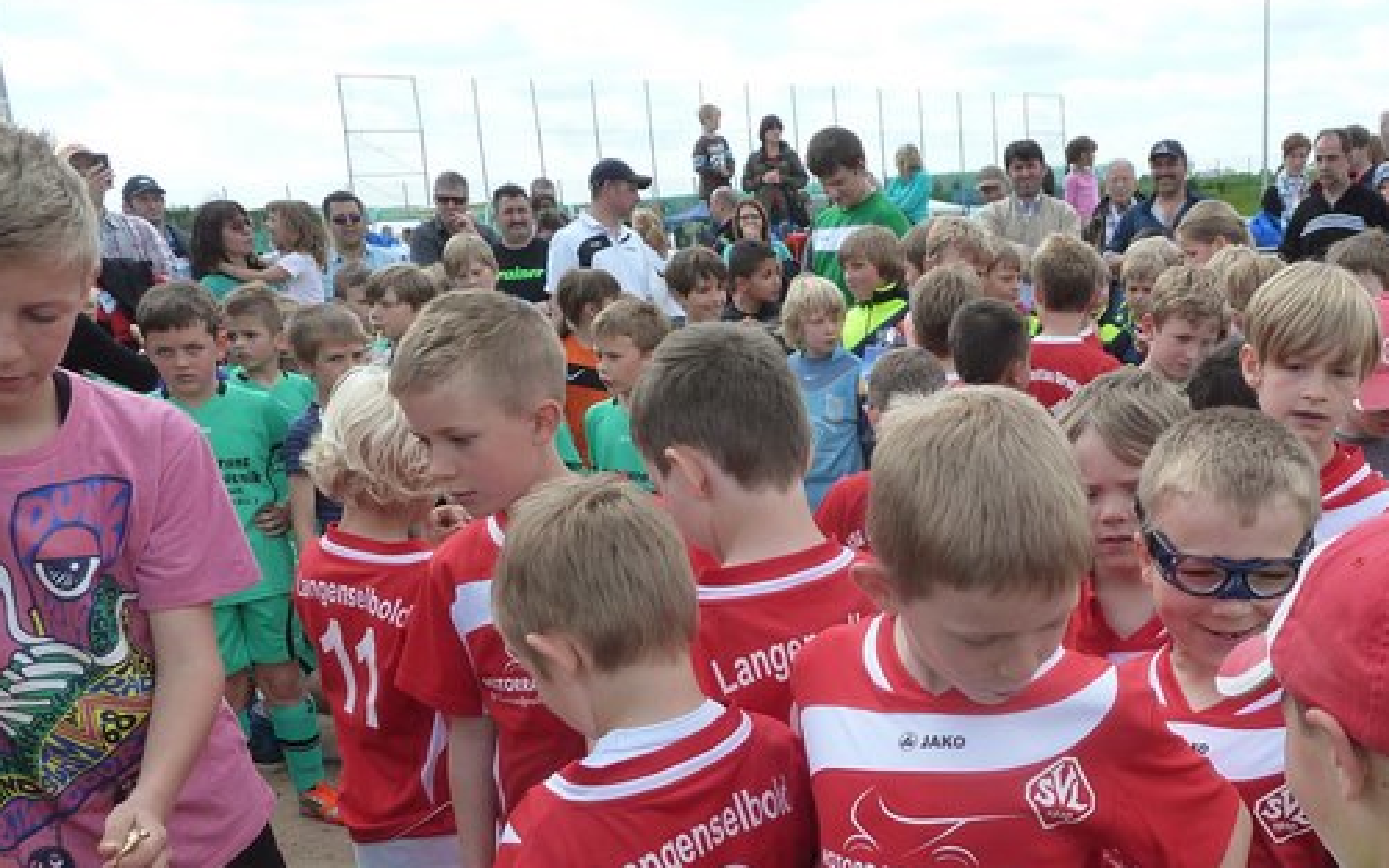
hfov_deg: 51.5
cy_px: 664
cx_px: 959
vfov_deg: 33.6
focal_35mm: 37
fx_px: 1400
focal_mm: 4.1
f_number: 4
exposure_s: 1/320
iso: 125
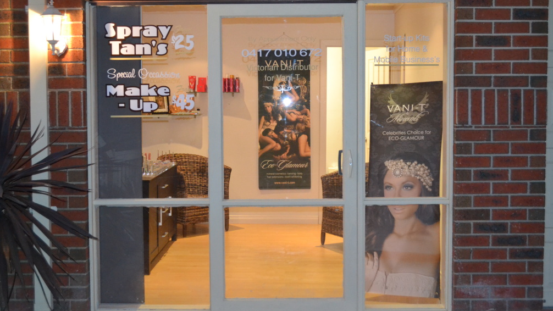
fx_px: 704
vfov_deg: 24.9
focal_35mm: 48
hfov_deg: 42.9
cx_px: 278
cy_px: 141
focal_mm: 30
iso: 2800
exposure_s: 1/60
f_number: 4.5
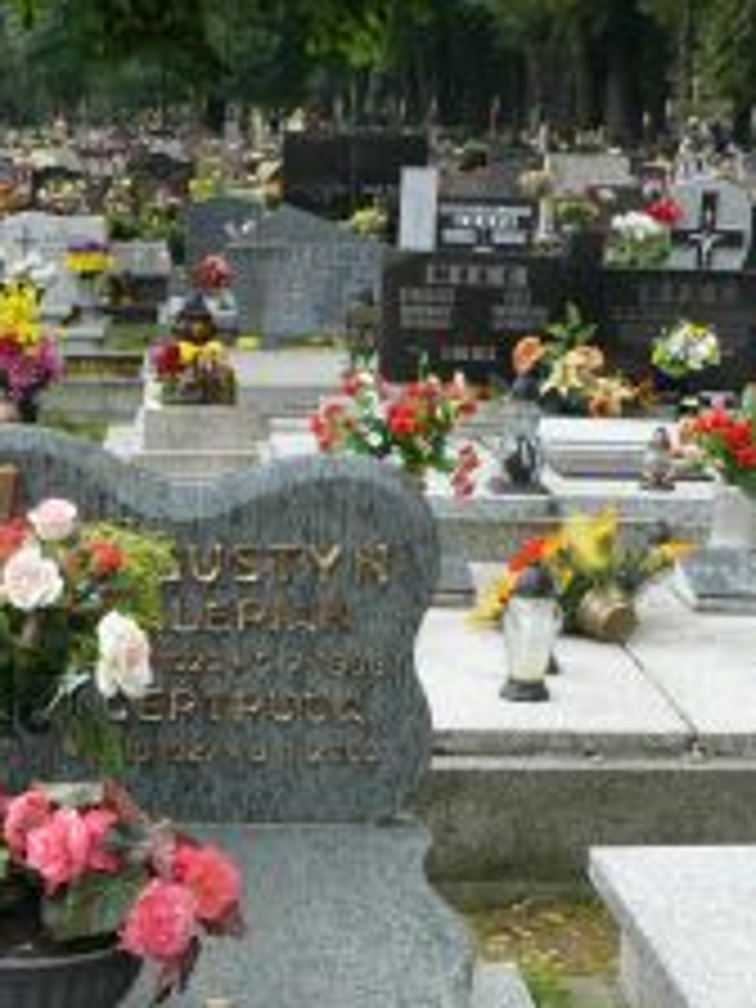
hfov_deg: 19.5
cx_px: 158
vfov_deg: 24.6
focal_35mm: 75
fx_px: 2184
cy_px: 1044
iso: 100
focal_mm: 7.4
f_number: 4
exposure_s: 1/125
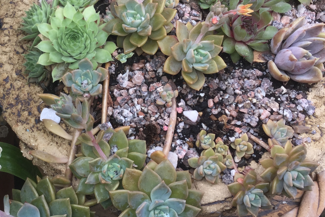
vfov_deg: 23.7
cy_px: 81
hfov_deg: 34.8
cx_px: 112
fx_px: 515
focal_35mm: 57
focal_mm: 3.3
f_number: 2.4
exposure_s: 1/50
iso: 25
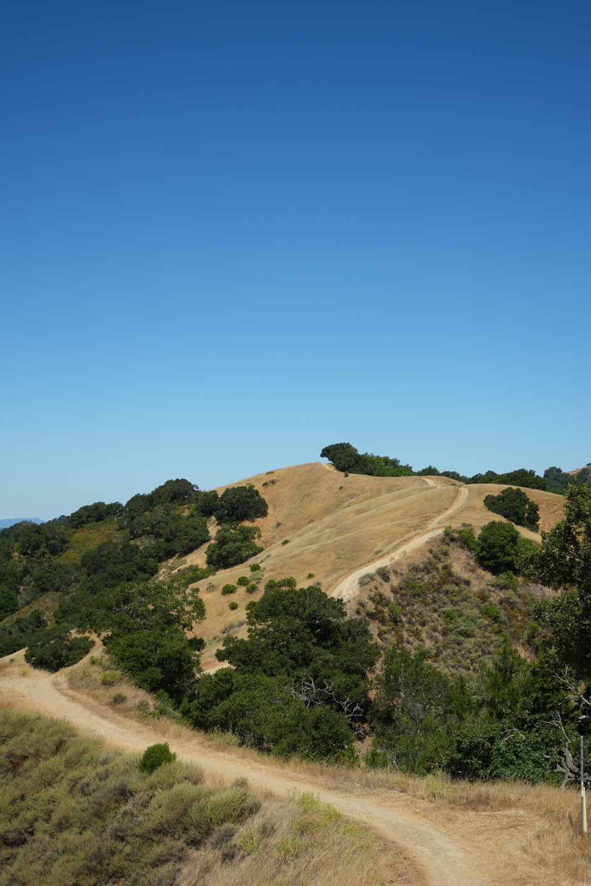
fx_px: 1059
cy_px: 443
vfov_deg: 45.4
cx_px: 341
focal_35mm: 43
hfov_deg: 31.1
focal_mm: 28
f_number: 4
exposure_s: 1/2500
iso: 200
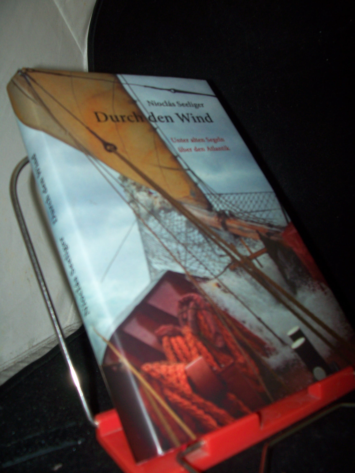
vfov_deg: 54.0
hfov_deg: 41.8
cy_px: 236
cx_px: 178
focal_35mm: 34
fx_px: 465
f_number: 2.7
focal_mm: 5.6
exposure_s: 1/60
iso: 80
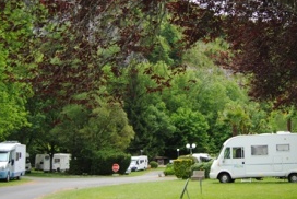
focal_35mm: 52
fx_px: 429
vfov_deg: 26.0
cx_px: 195
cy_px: 77
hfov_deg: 37.8
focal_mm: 20
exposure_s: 1/200
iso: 100
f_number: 4
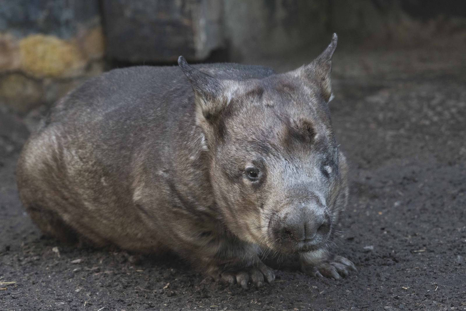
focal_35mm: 420
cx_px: 233
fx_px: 5437
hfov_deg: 4.9
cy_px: 156
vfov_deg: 3.3
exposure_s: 1/250
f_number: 5.6
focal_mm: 280
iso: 1000
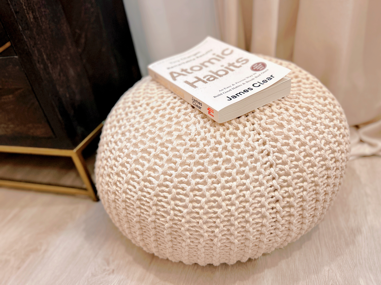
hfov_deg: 67.3
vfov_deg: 53.1
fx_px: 286
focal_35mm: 26
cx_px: 190
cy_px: 142
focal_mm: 5.7
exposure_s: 1/60
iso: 160
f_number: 1.5
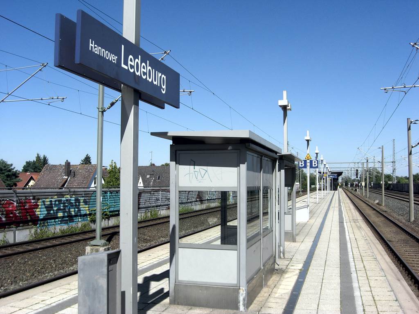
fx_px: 460
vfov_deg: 37.7
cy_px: 157
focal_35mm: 38
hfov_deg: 49.0
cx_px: 210
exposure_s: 1/250
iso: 80
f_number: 8
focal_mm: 7.9
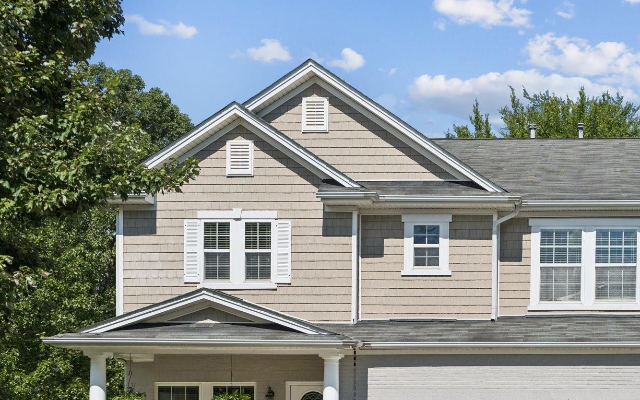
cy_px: 280
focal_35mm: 61
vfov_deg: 21.2
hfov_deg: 33.4
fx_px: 1064
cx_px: 362
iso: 100
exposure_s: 1/1000
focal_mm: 39
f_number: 5
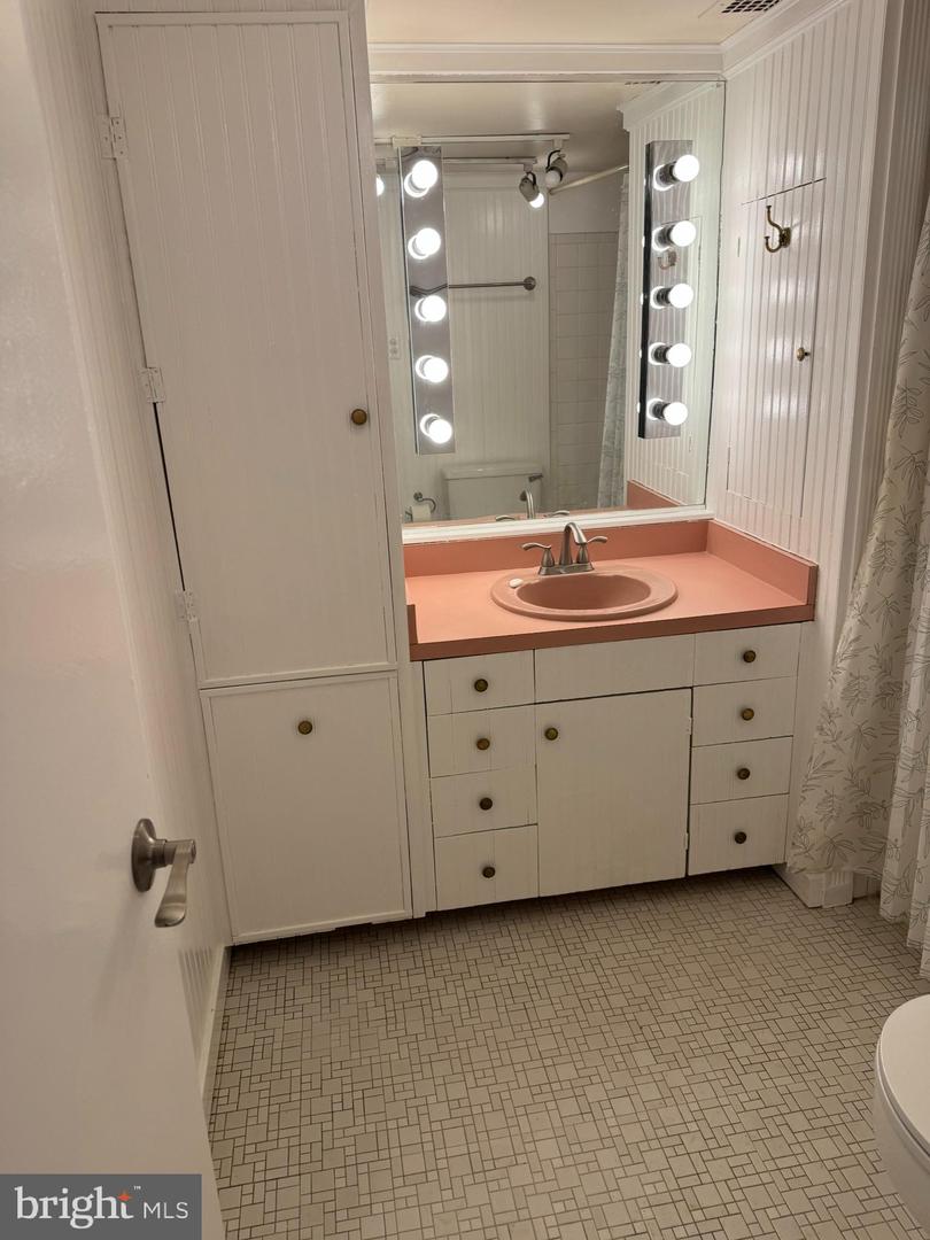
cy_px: 620
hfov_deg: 56.8
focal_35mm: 24
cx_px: 465
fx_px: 860
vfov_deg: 71.6
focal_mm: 6.76
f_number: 1.78
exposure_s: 1/297
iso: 80
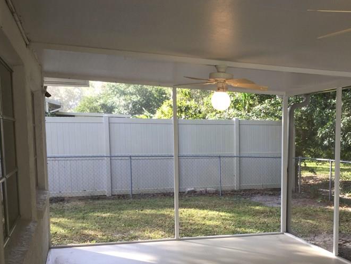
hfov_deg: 38.7
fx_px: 487
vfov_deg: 29.9
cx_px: 259
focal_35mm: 48
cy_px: 191
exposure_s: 1/60
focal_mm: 3.3
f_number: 2.4
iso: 32
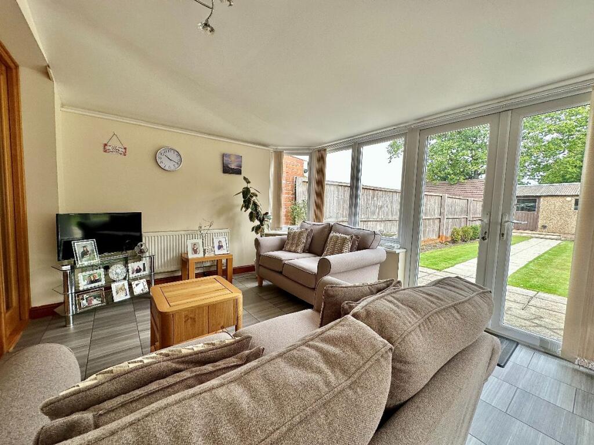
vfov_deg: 85.7
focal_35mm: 14
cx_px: 297
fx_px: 240
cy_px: 222
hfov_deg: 102.1
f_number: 2.2
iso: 40
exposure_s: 1/99
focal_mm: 2.22
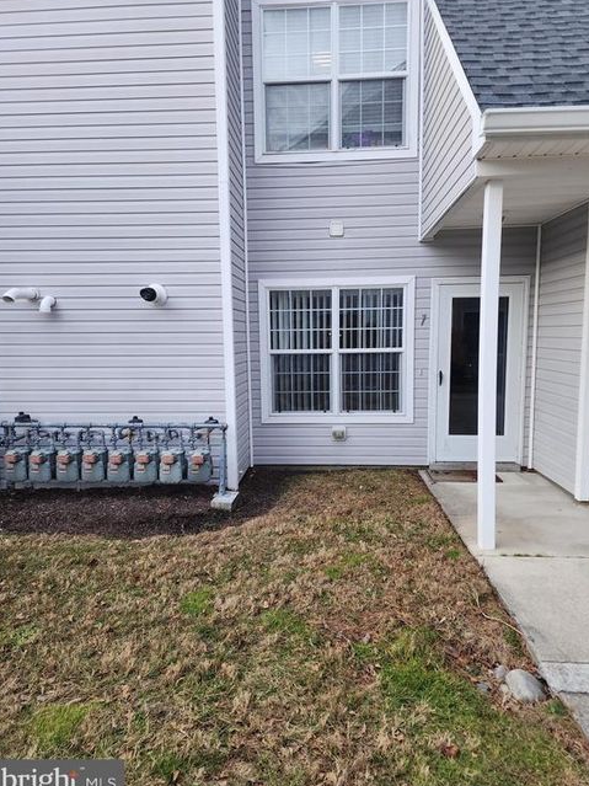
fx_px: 545
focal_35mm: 24
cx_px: 299
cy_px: 393
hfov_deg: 56.8
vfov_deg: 71.6
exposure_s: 1/120
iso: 16
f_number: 1.8
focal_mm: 6.4
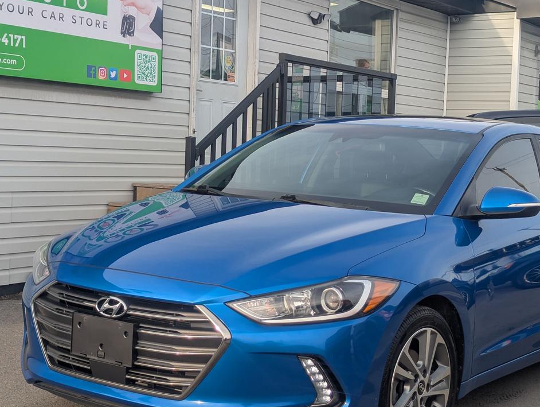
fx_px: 1015
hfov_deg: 29.8
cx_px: 306
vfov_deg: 22.6
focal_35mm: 65
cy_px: 198
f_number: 1.85
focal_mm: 6.81
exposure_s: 1/962
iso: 49
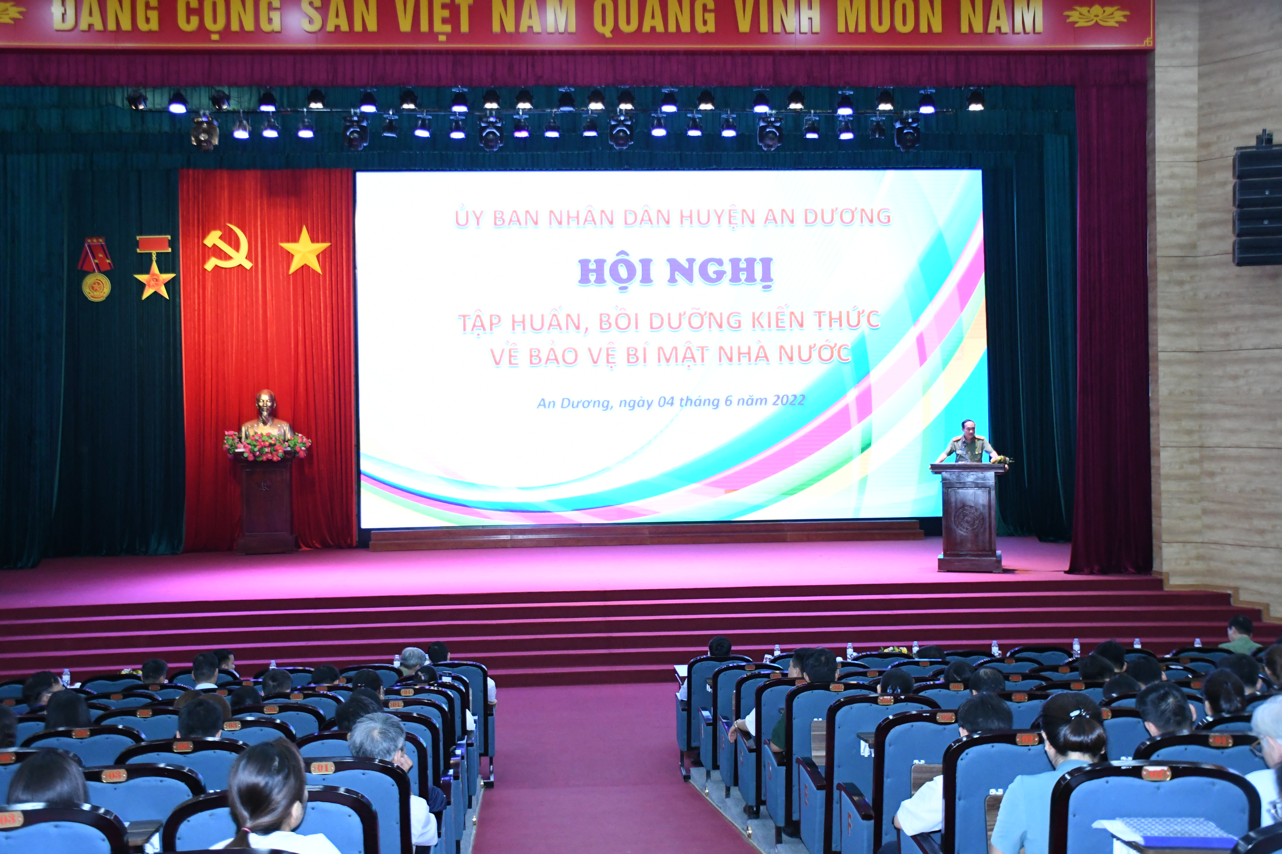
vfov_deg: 33.0
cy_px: 427
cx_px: 641
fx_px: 1442
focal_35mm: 40
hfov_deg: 47.9
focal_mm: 27
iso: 3200
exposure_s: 1/200
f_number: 4
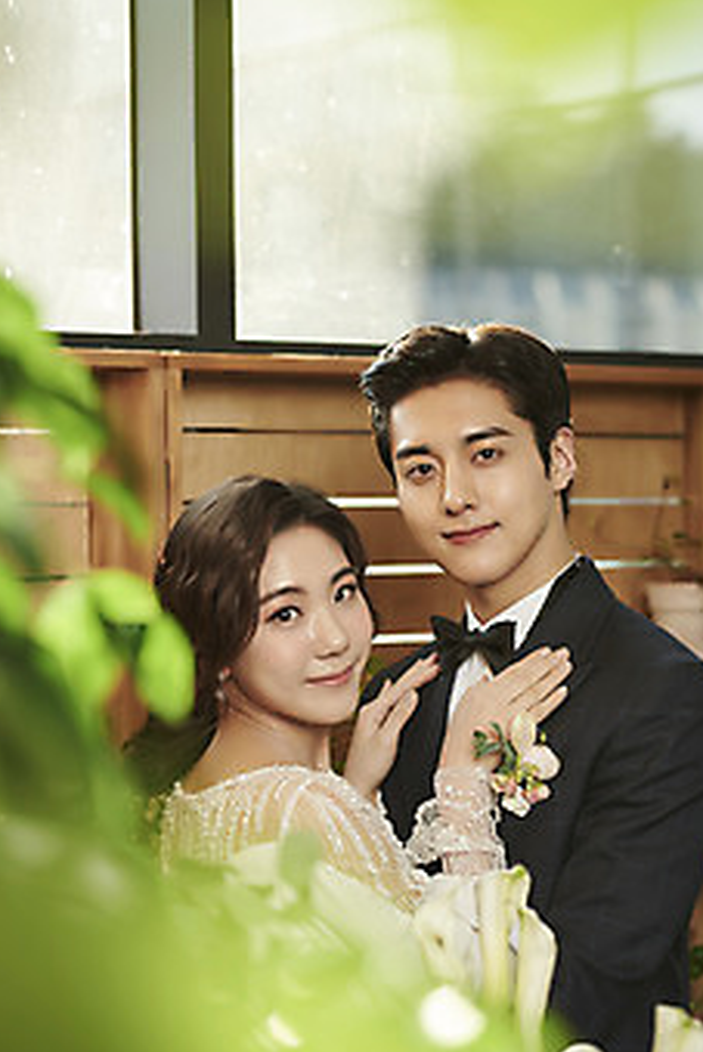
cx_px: 339
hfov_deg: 13.7
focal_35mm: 100
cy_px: 538
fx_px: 2926
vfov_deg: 20.4
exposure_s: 1/125
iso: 100
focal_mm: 85
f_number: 2.8
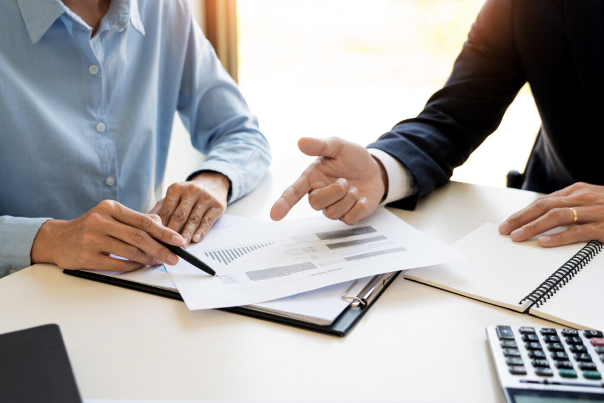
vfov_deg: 31.2
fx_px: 721
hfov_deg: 45.4
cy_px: 202
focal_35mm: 43
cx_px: 302
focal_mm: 43
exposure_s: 1/60
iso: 100
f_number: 4
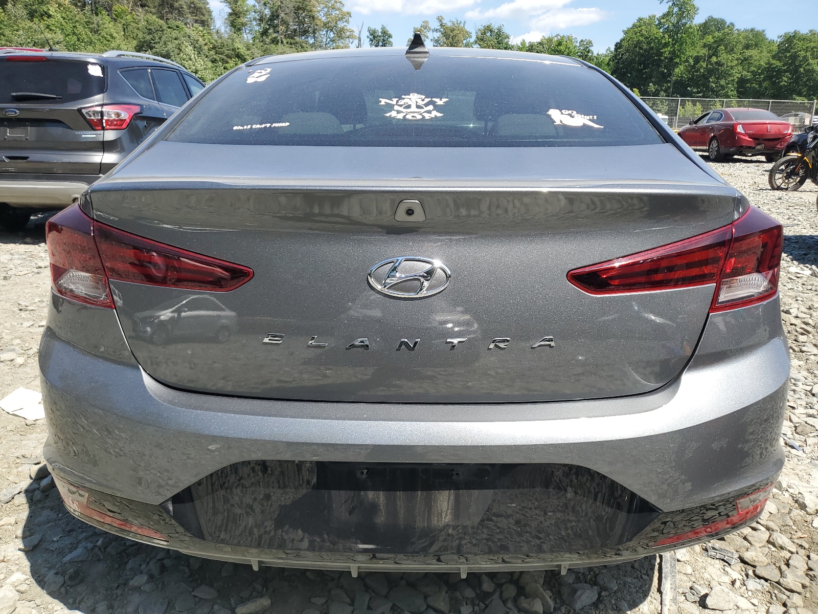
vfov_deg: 53.1
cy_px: 307
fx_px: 614
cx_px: 409
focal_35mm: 26
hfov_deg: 67.3
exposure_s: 1/2000
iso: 50
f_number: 1.5
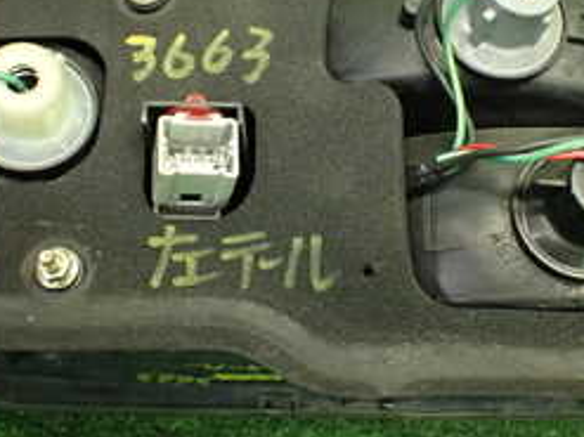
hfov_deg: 26.7
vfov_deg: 20.1
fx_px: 1231
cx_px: 336
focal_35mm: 73
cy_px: 158
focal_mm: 5.4
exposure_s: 1/60
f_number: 2.3
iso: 800
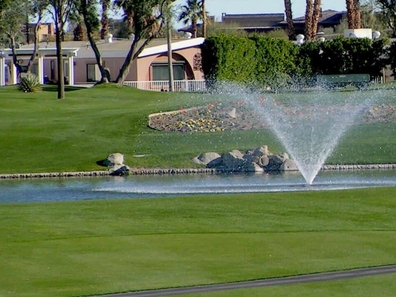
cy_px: 70
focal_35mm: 504
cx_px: 412
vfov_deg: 2.9
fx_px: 5765
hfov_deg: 3.9
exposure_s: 1/400
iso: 50
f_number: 5
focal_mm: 36.1
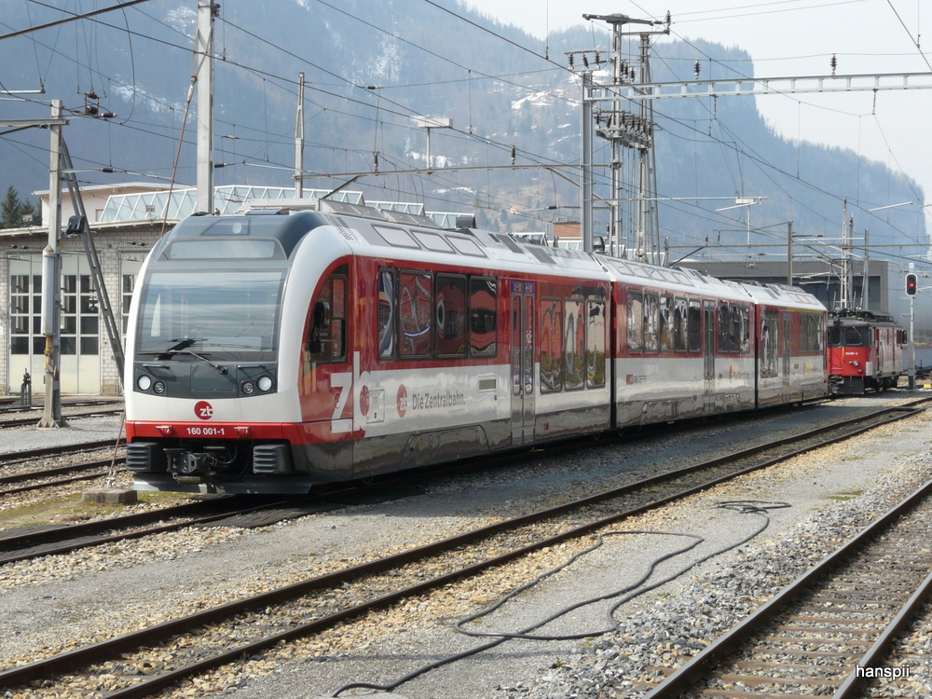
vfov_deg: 18.2
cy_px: 350
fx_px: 2181
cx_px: 466
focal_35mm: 81
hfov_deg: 24.1
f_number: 5.6
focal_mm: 13.3
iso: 100
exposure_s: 1/320
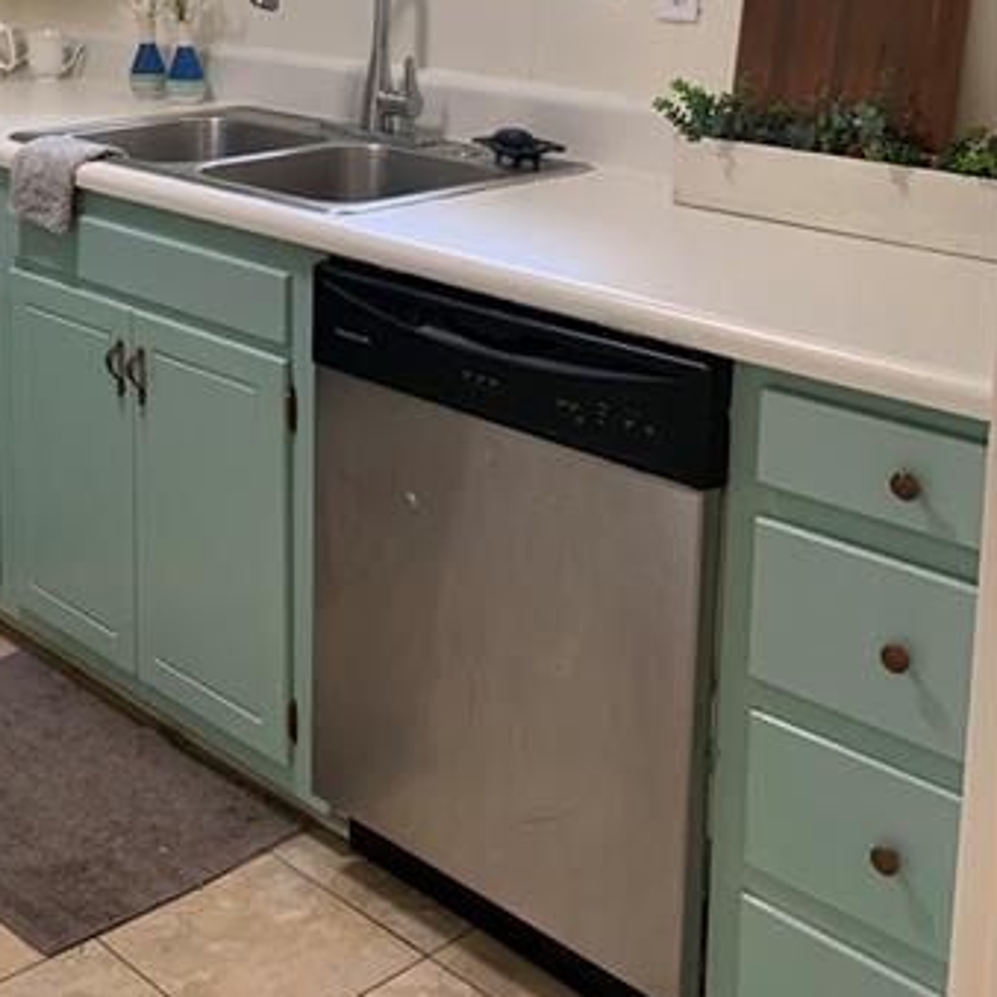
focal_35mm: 52
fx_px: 1694
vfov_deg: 31.7
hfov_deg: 31.7
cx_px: 156
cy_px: 162
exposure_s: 1/60
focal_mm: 4.25
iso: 100
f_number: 1.8
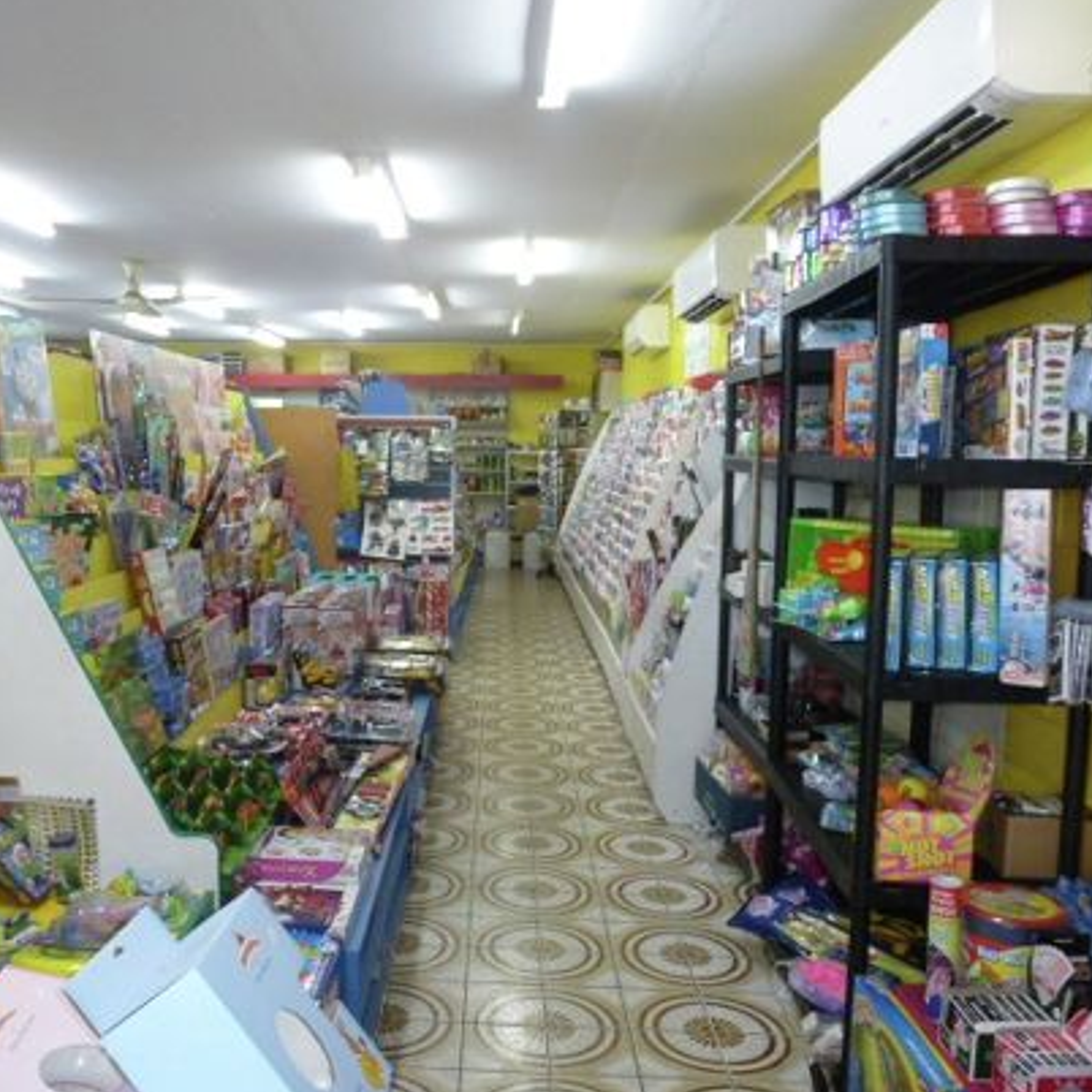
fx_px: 1035
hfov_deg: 55.0
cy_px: 543
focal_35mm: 29
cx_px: 413
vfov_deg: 55.6
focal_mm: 4.3
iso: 500
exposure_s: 1/60
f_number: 3.3
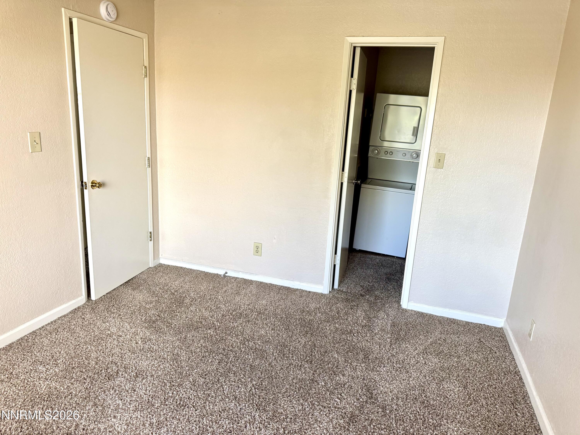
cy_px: 218
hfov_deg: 71.6
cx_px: 290
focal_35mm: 24
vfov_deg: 56.8
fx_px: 402
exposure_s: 1/121
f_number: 1.78
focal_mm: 6.76
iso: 160
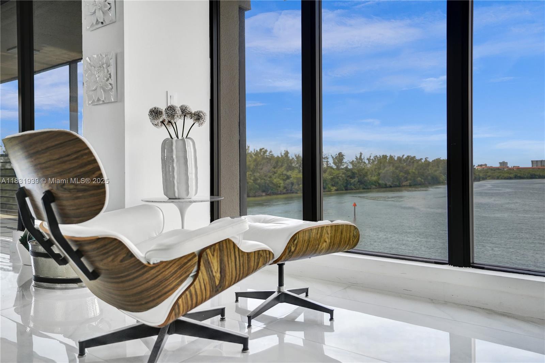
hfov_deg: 63.7
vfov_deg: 44.9
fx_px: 439
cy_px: 182
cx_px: 272
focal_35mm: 29
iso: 800
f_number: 2.8
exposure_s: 1/8000
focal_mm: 29
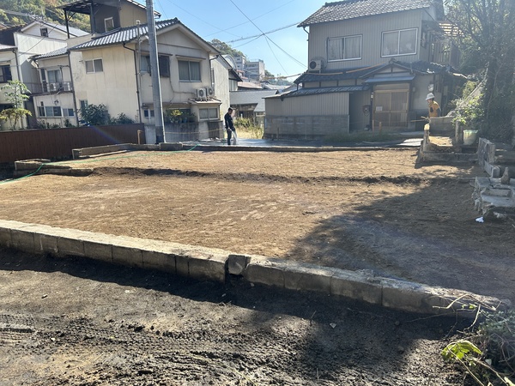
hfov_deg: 67.3
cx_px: 258
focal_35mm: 26
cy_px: 193
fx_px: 387
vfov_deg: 53.1
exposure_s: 1/1621
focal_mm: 5.7
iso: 50
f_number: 1.5
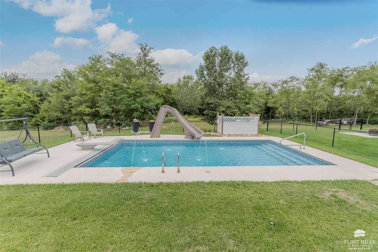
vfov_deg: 77.3
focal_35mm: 15
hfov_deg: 100.4
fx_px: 157
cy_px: 126
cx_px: 189
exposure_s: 1/160
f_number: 8
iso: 100
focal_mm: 10
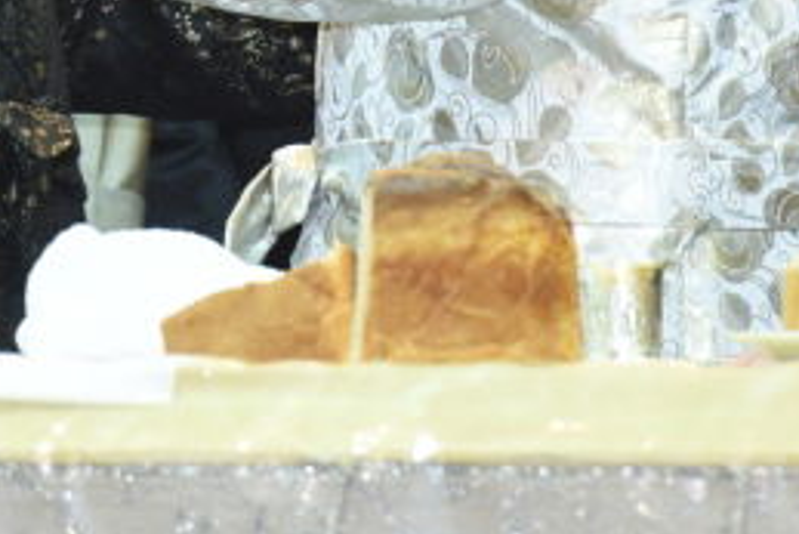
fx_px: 17543
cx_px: 194
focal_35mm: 790
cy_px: -406
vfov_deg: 1.7
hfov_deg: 2.6
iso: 2000
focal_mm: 200
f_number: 4.5
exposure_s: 1/125
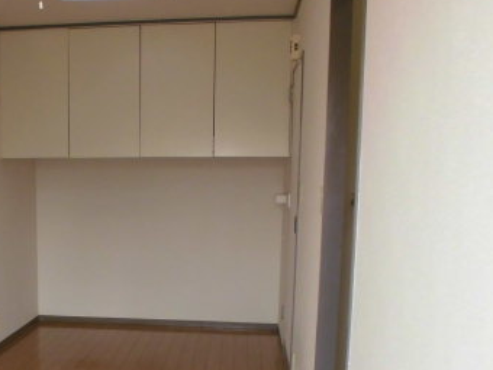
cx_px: 96
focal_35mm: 49
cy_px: 303
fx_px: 698
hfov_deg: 37.5
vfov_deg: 28.9
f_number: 3.5
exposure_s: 1/60
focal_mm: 4.6
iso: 200
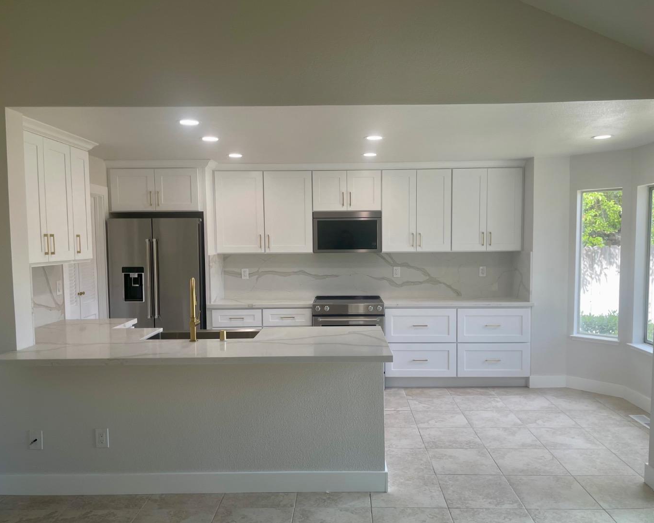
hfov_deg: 64.1
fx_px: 523
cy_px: 269
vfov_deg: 53.2
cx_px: 337
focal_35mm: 27
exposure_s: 1/173
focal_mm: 5.1
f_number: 1.6
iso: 32
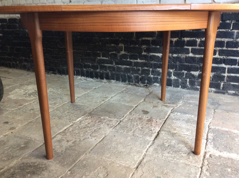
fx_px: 221
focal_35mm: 32
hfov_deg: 56.9
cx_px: 120
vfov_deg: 44.1
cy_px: 89
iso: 80
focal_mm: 3.3
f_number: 2.4
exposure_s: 1/25
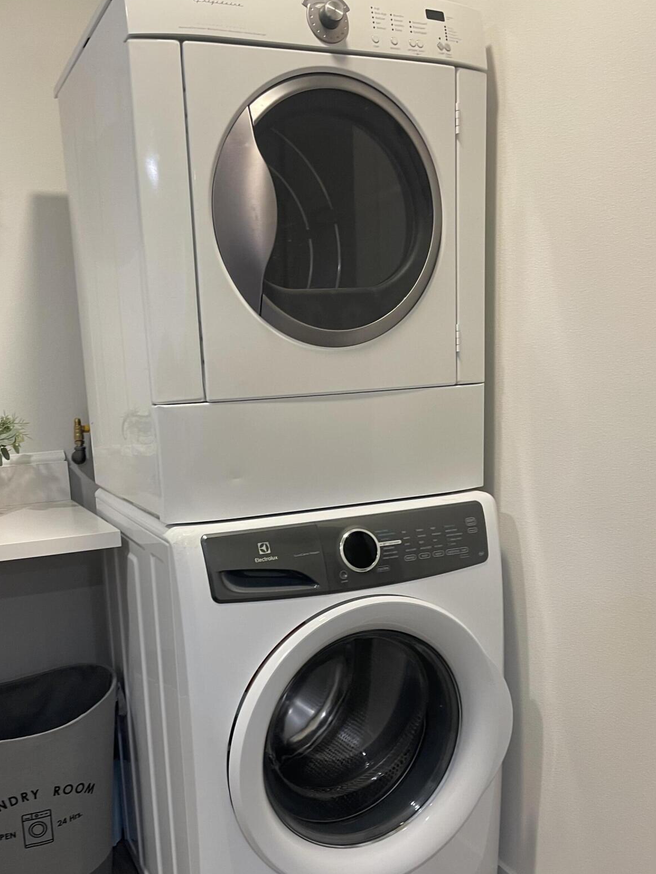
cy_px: 533
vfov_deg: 56.3
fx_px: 809
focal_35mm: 32
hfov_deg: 44.0
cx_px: 274
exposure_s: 1/60
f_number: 1.6
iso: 100
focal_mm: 5.1
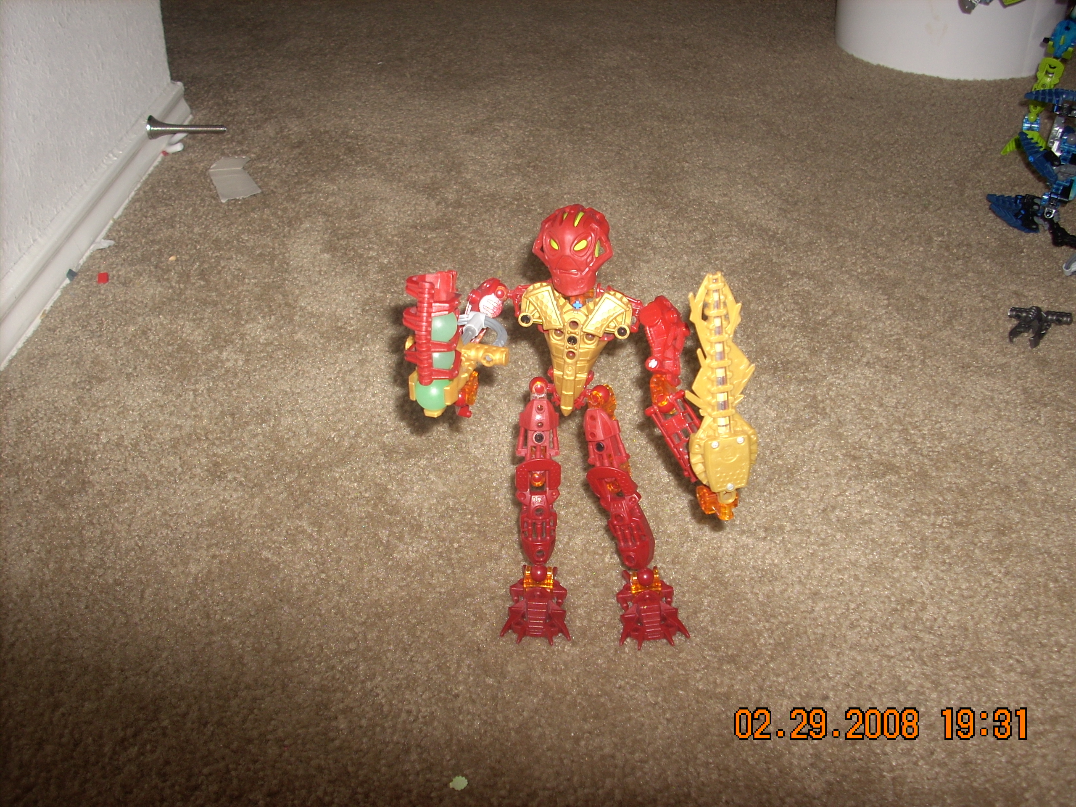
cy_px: 404
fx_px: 1150
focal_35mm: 37
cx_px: 538
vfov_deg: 38.7
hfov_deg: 50.1
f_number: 2.8
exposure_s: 1/60
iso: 64
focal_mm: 6.2
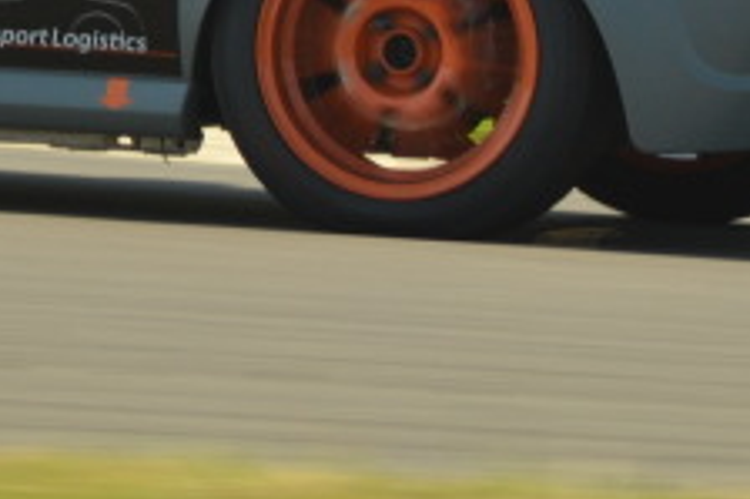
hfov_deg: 1.4
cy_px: -522
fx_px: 31393
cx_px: -243
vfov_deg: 0.9
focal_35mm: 1508
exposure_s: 1/160
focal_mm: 220
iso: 200
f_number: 13
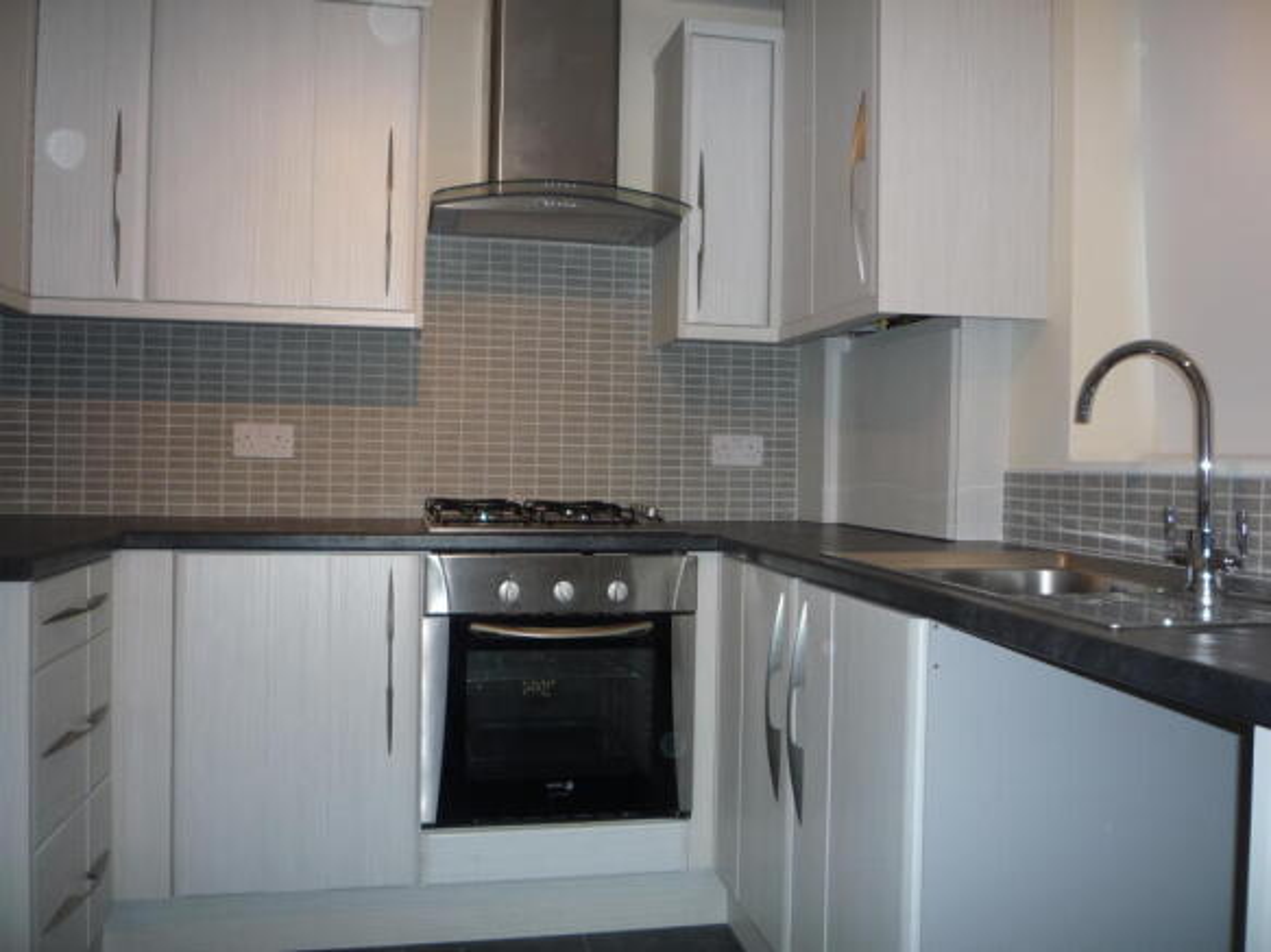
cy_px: 476
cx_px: 636
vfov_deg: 46.8
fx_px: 1101
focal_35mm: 30
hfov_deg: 60.0
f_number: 3.3
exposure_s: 1/30
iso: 100
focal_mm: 5.2
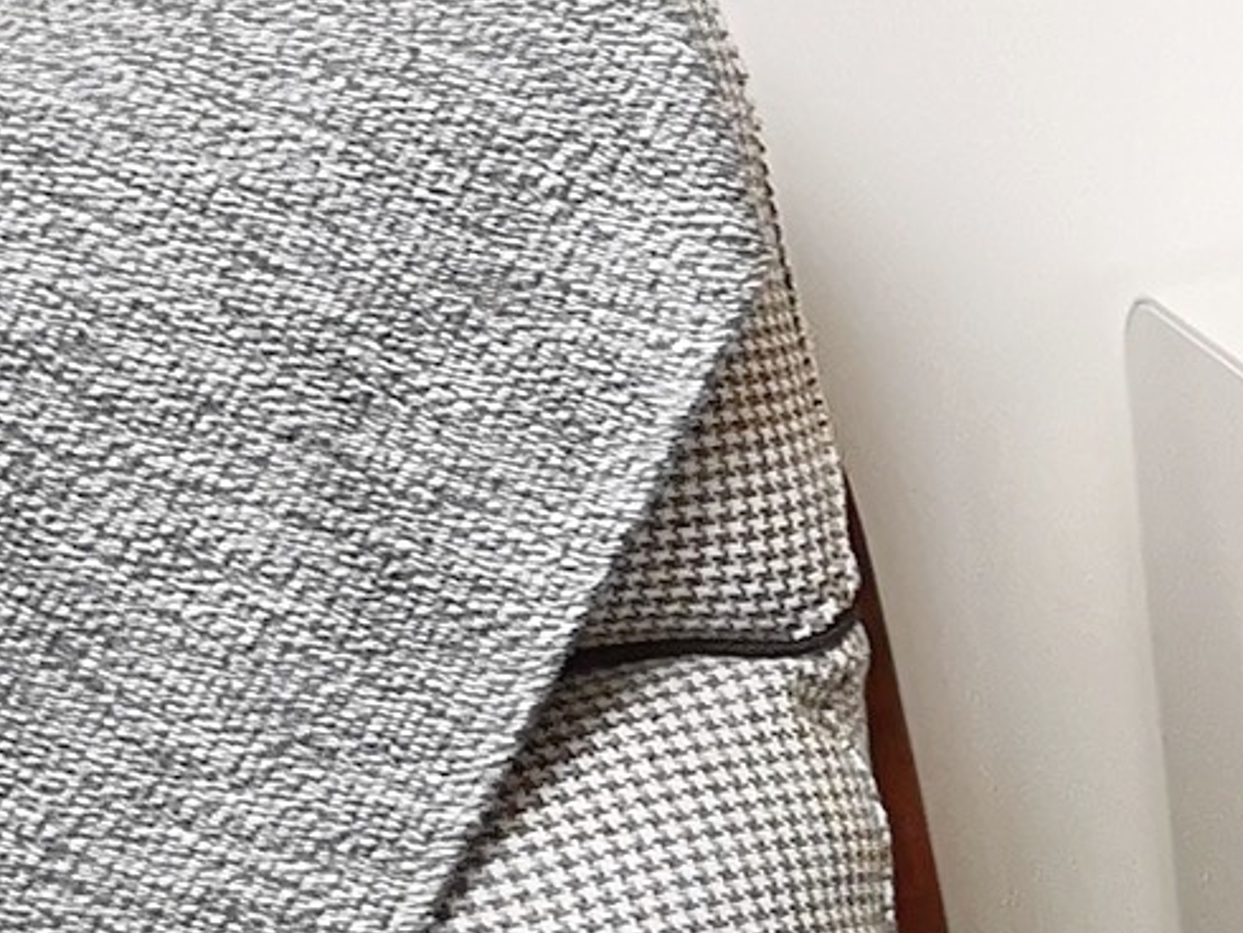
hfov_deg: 9.1
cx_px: 2722
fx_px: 7221
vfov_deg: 7.4
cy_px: 281
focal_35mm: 201
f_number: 1.8
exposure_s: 1/45
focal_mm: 3.95
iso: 160
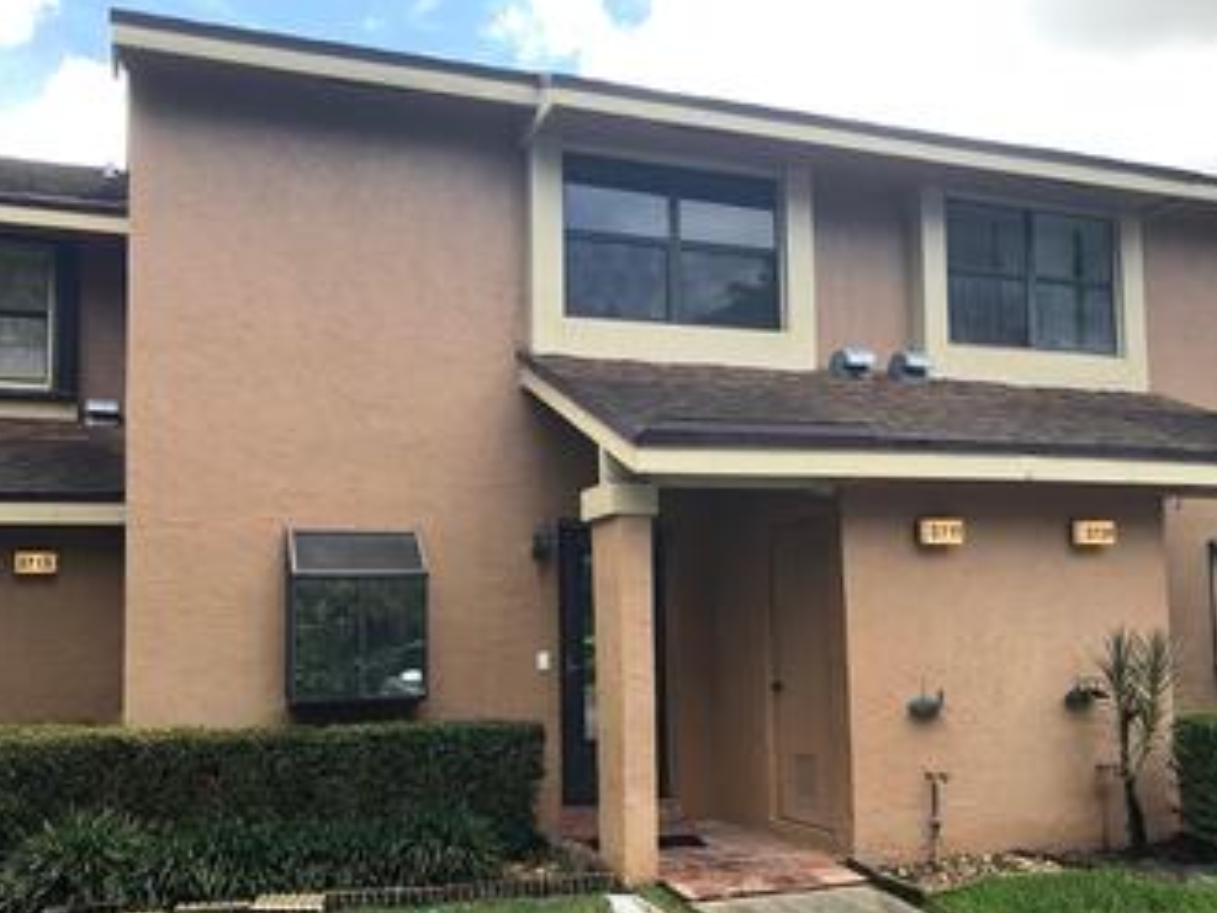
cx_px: 621
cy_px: 540
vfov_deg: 41.7
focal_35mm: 34
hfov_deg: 53.9
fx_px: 1196
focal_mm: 3.99
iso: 20
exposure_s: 1/247
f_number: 1.8
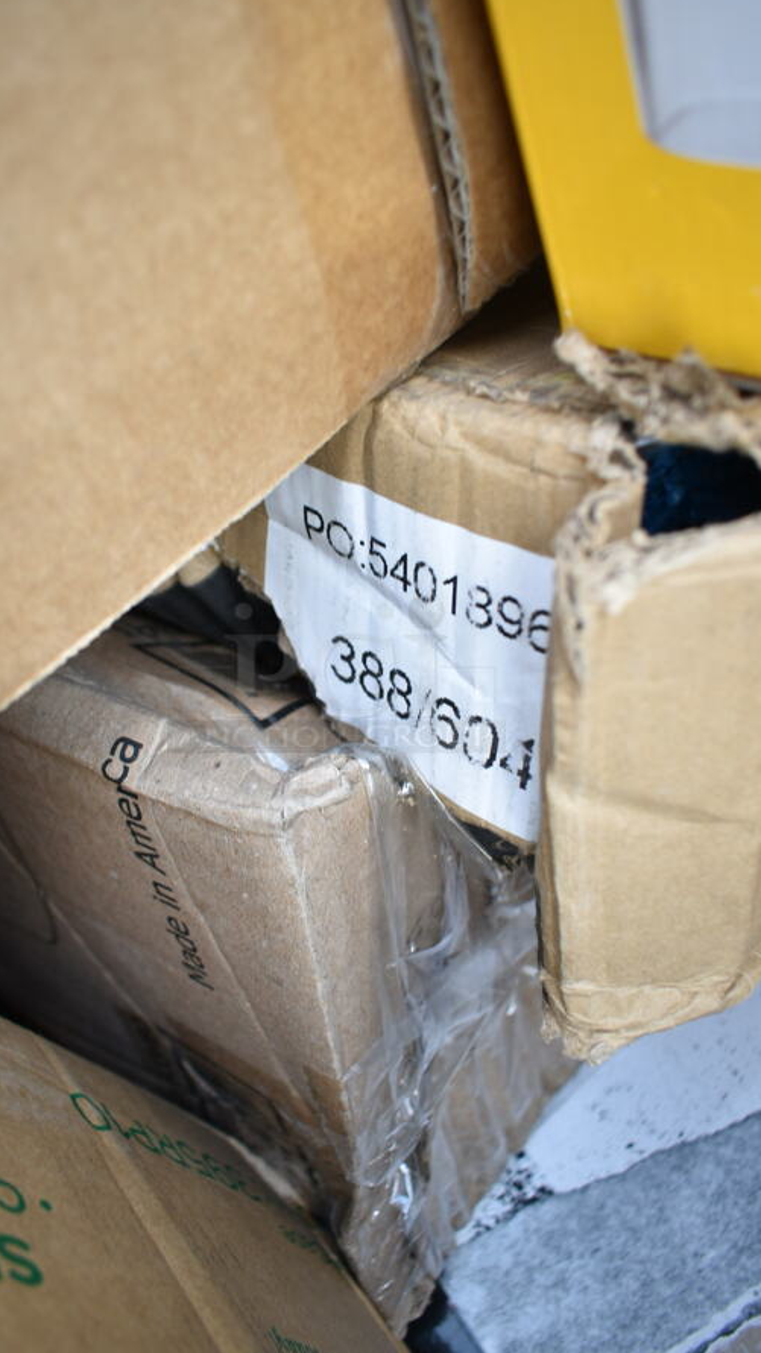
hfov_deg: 40.1
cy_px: 673
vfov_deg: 66.1
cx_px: 337
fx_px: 1041
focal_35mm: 29
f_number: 3.5
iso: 100
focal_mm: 18
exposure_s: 1/50
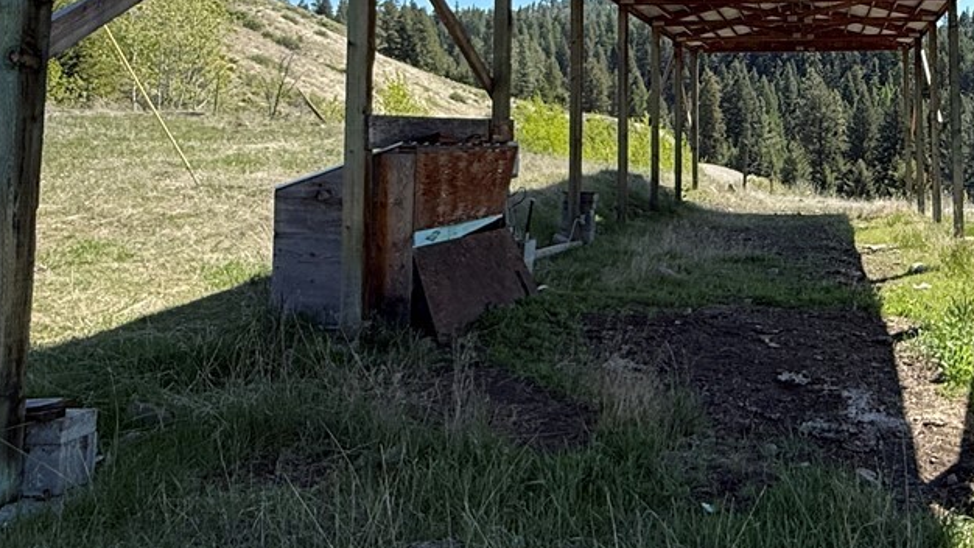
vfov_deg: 29.0
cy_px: 34
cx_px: 773
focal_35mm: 39
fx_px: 1007
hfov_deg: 48.8
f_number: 2.2
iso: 64
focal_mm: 2.22
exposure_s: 1/1068
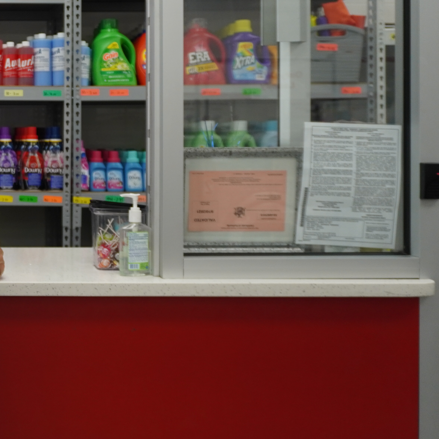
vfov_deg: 25.2
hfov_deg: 22.8
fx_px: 977
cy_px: 136
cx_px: -115
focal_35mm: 68
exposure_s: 1/160
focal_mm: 21
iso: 400
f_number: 4
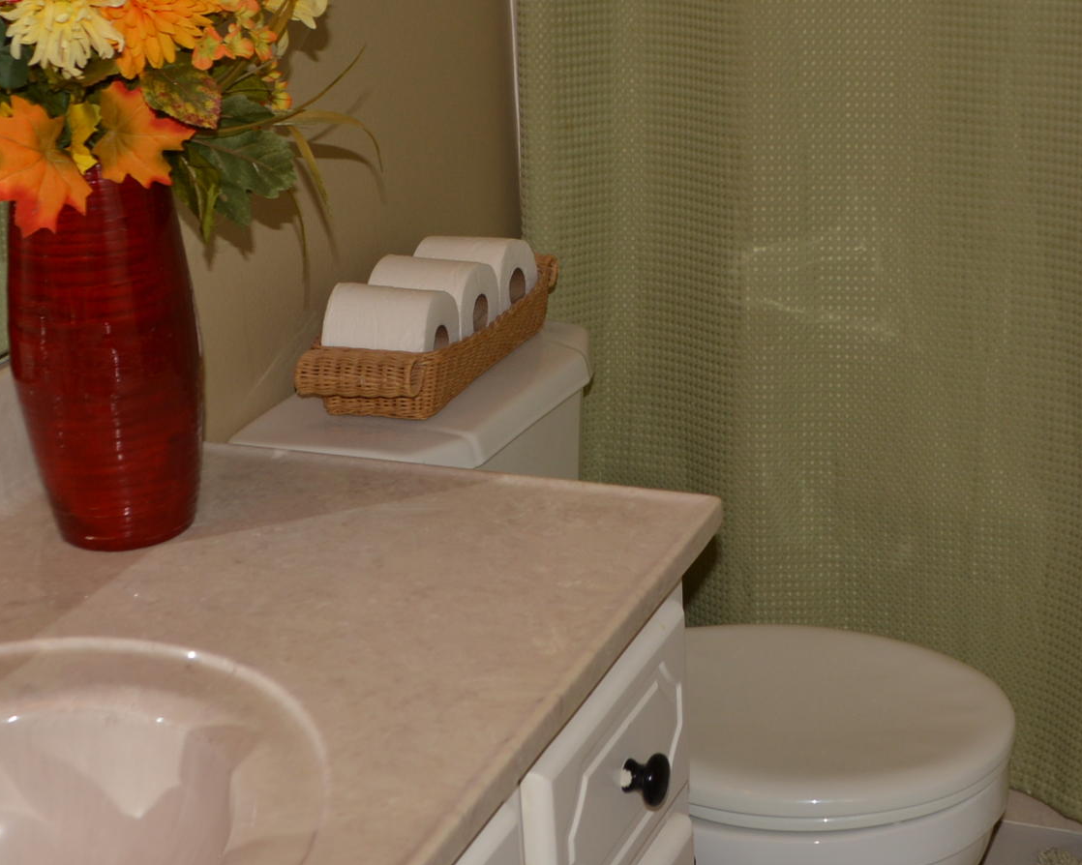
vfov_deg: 22.4
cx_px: 624
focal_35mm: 68
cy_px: 302
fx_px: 2177
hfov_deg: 27.9
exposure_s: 1/200
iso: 100
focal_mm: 18
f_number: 3.5
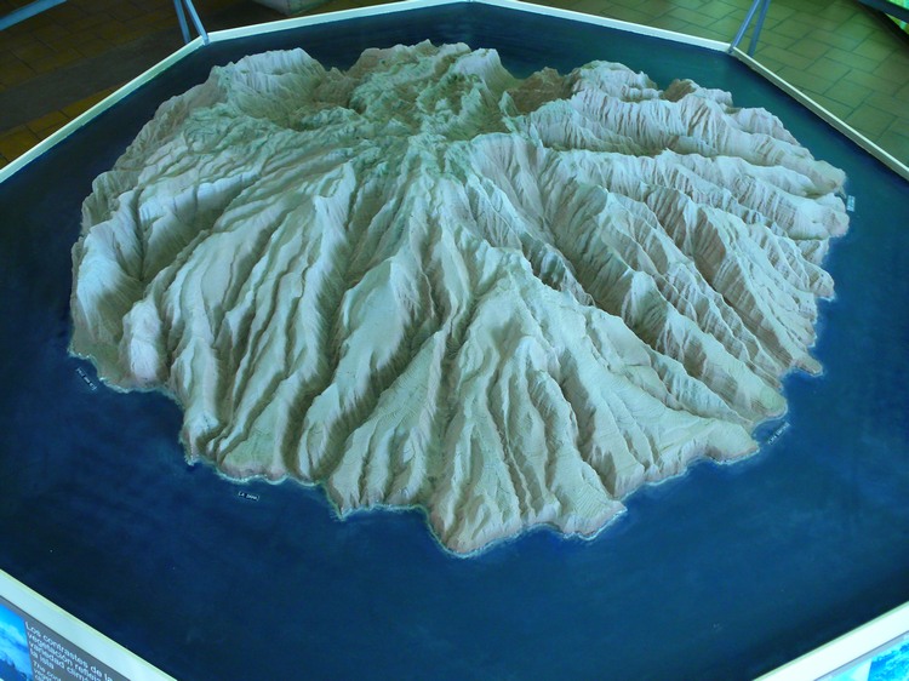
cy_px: 340
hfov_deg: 52.6
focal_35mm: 35
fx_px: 919
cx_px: 454
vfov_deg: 40.7
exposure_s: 1/15
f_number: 2.8
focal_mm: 7.4
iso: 200
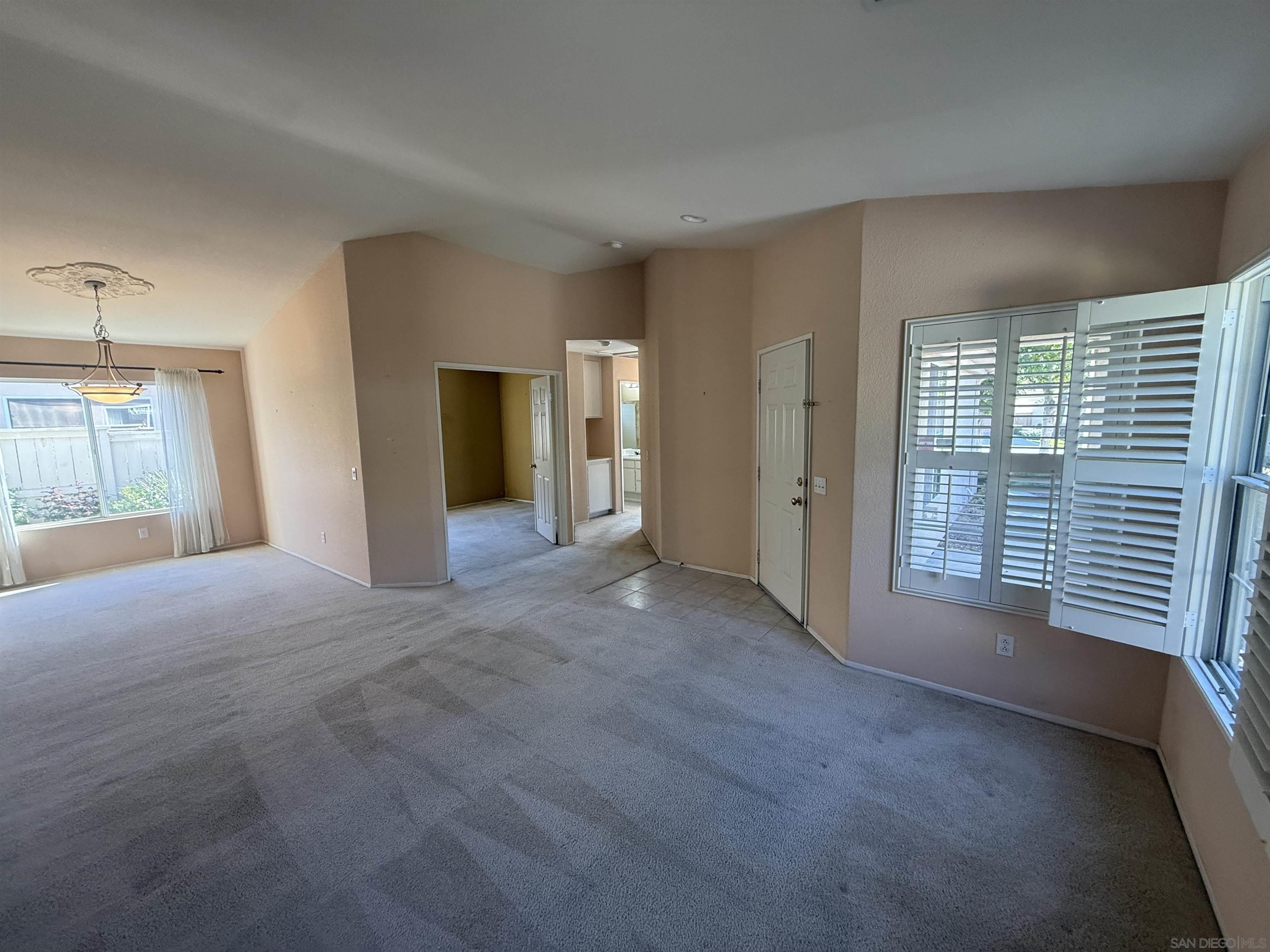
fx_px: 514
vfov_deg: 85.7
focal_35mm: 14
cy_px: 476
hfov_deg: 102.1
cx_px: 635
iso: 200
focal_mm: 2.22
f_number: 2.2
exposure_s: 1/120
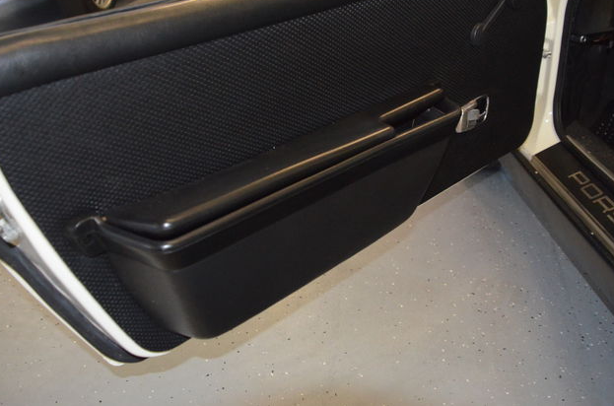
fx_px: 629
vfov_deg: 35.6
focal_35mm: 37
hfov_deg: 52.0
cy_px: 157
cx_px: 323
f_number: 3.5
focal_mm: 20
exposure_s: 1/60
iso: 3200
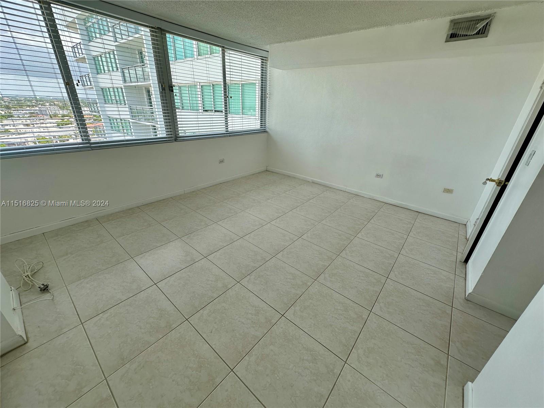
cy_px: 204
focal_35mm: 14
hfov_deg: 102.1
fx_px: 220
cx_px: 272
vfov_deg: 85.7
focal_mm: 2.22
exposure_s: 1/311
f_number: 2.2
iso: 40
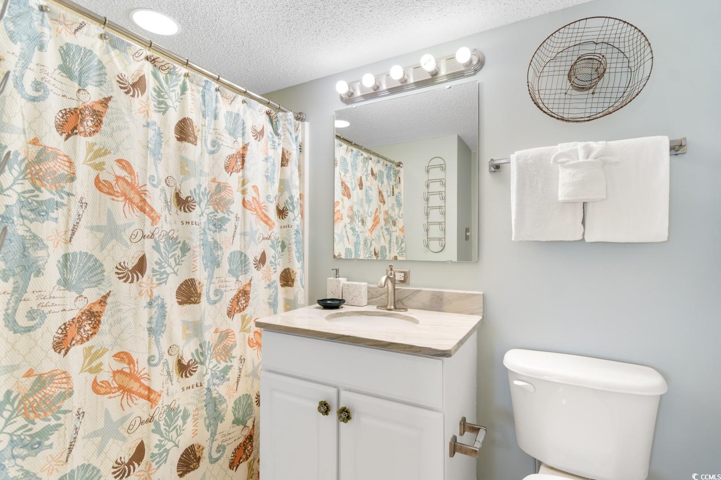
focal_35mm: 17
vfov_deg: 70.4
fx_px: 340
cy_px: 240
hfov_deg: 93.3
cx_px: 360
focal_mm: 11.5
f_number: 4.8
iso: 100
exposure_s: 1/13
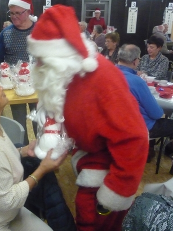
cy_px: 109
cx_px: 38
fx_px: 293
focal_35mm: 44
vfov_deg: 42.9
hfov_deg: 32.1
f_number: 3.3
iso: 800
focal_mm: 5.2
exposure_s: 1/20
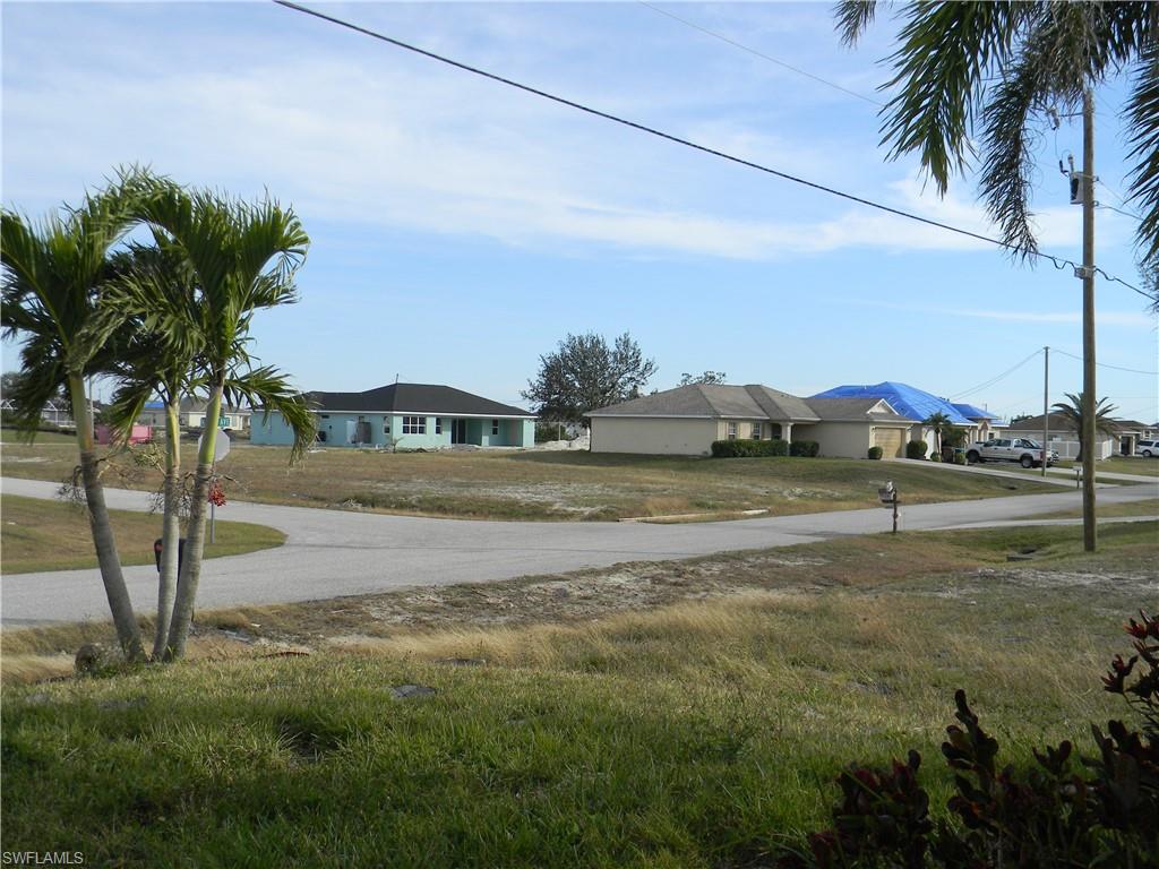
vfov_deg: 39.7
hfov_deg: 51.4
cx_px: 580
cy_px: 434
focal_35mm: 36
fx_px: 1205
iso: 80
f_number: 7.4
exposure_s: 1/204
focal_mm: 6.4
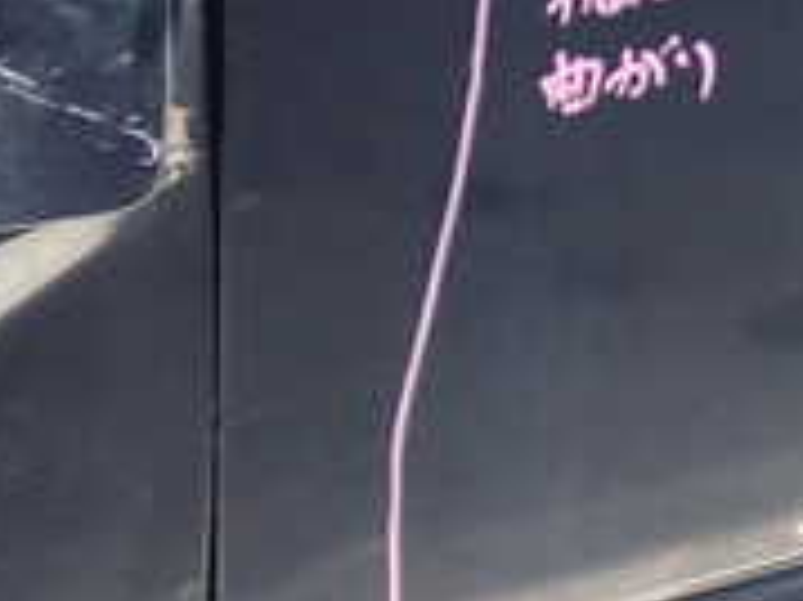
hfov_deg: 15.0
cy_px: 36
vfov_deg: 12.1
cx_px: 1247
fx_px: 2805
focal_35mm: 121
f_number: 2.5
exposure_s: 1/60
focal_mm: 6.37
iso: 200
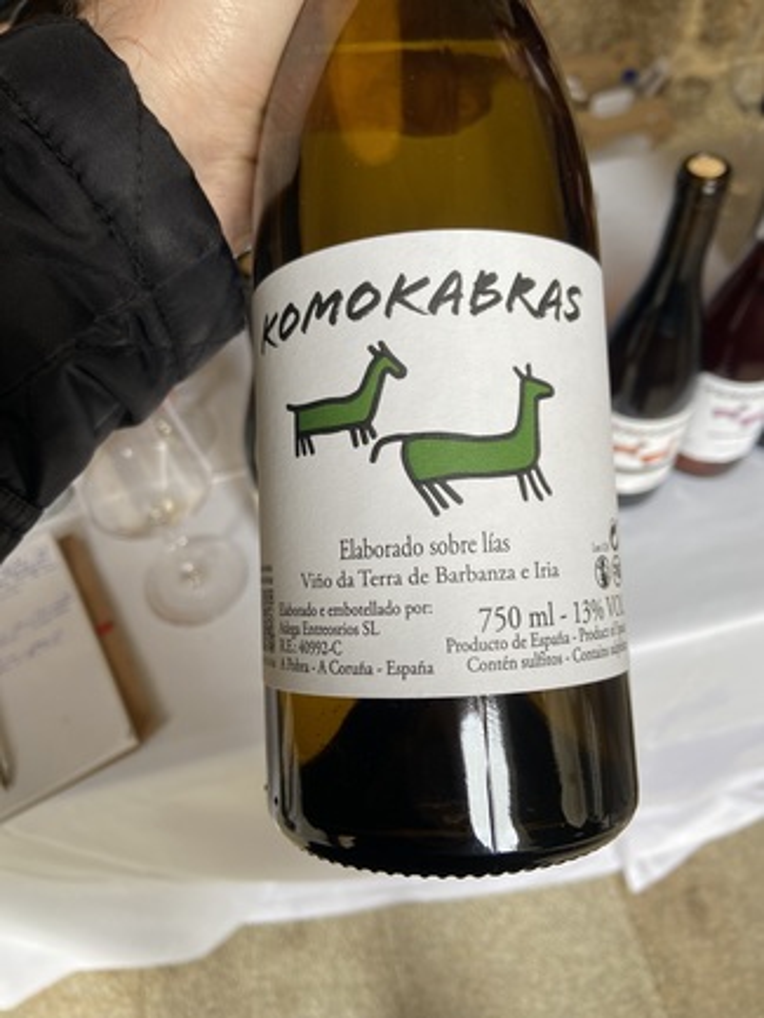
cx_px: 382
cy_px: 509
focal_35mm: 26
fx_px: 765
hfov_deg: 53.1
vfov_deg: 67.3
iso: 32
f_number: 1.8
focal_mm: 4.25
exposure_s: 1/122
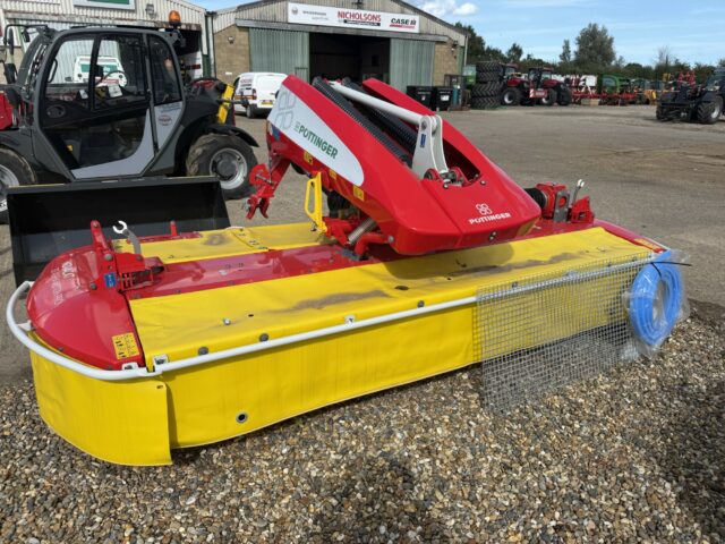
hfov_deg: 71.6
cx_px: 362
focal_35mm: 24
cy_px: 272
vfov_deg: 56.8
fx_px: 503
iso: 80
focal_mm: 6.76
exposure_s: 1/3584
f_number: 1.78
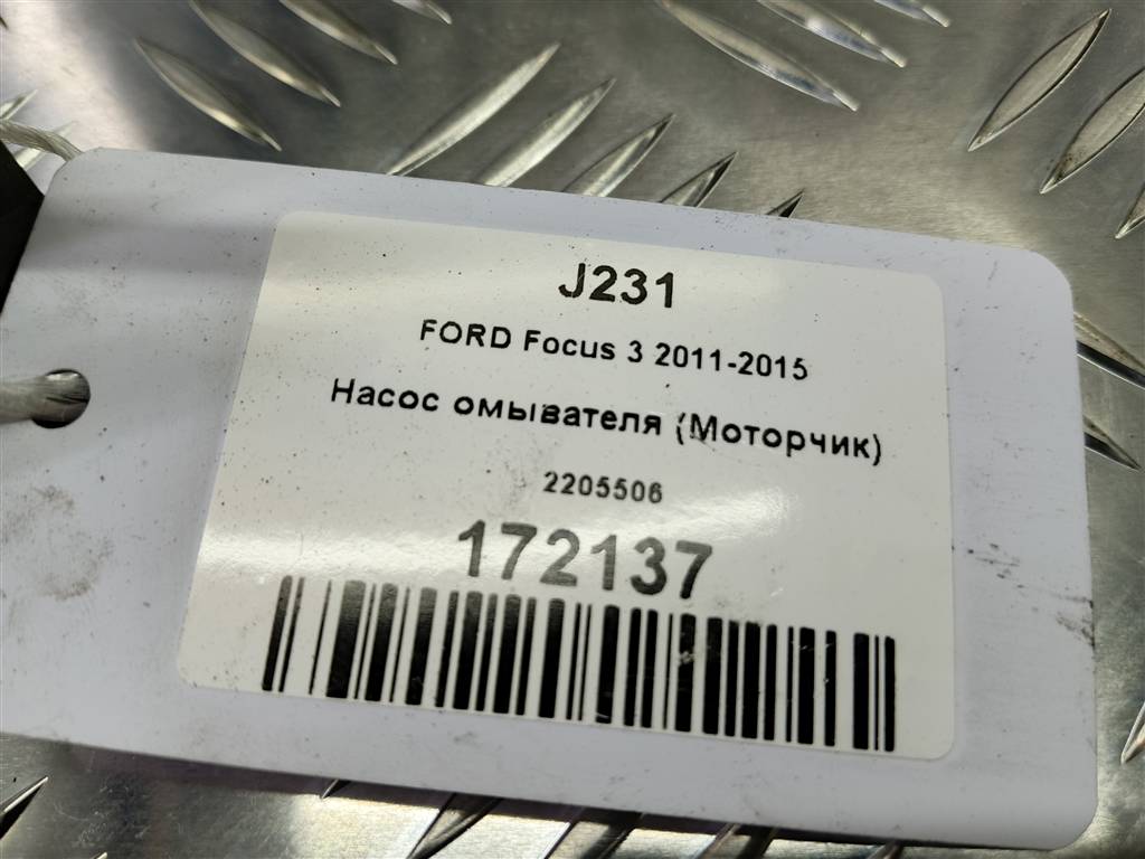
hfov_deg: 65.3
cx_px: 572
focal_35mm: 27
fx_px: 893
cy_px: 430
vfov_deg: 51.4
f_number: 1.6
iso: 146
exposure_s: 1/66.7
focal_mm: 4.11
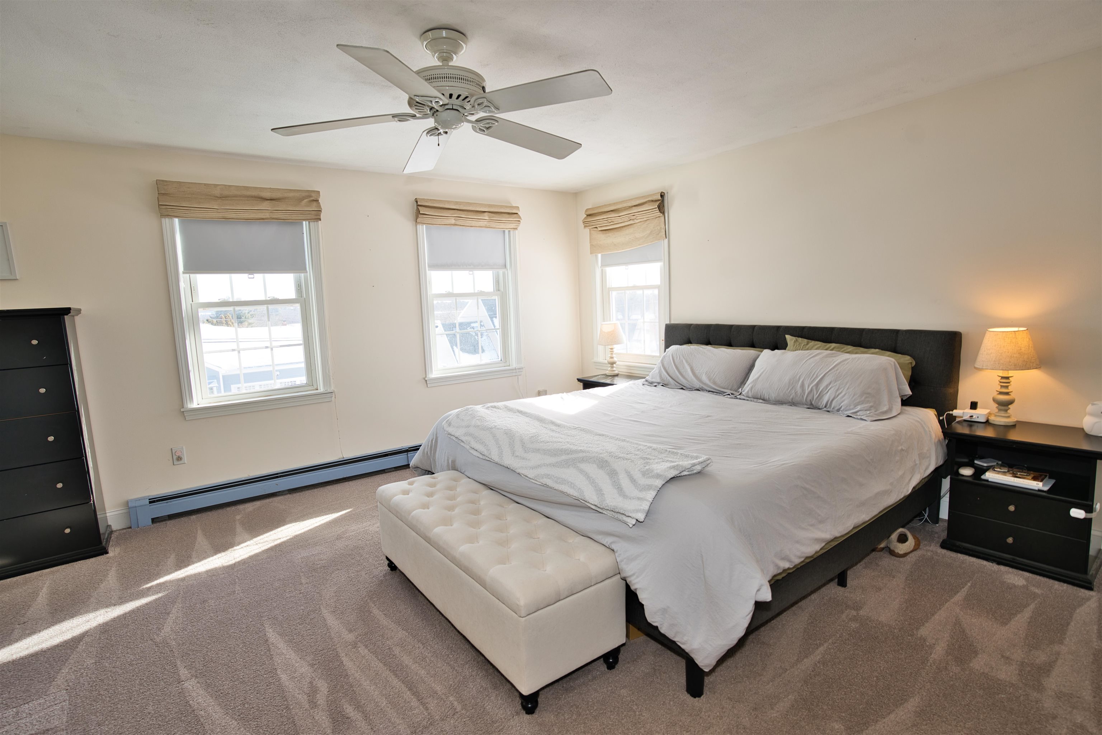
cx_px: 551
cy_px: 368
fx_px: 520
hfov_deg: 93.3
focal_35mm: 17
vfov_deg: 70.4
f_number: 4
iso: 100
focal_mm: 17
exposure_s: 1/60
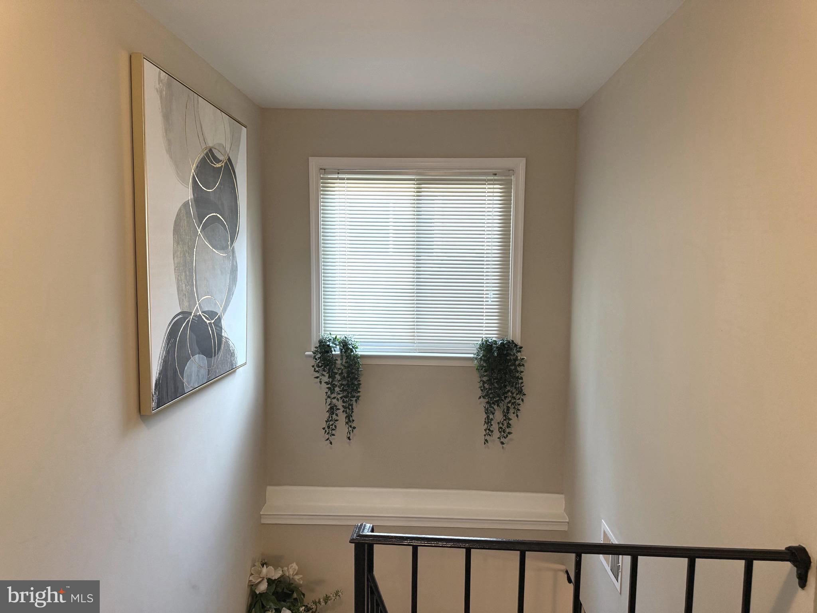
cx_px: 408
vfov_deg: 56.8
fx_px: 566
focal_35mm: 24
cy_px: 306
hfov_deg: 71.6
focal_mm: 6.76
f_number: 1.78
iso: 200
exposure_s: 1/60
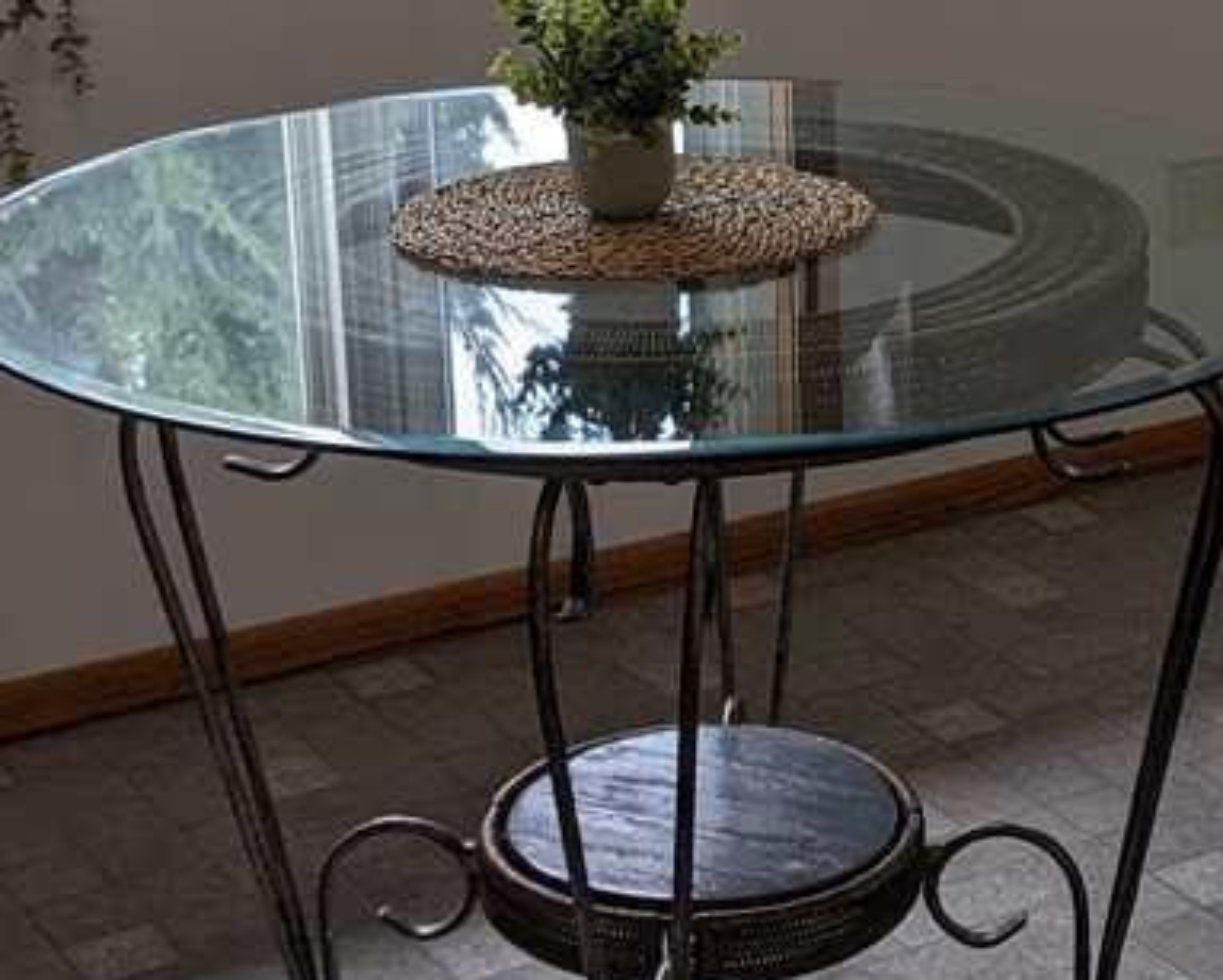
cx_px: 1201
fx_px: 3188
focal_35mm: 88
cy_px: 409
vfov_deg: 17.5
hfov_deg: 21.0
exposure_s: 1/120
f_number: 1.8
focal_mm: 4.44
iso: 50
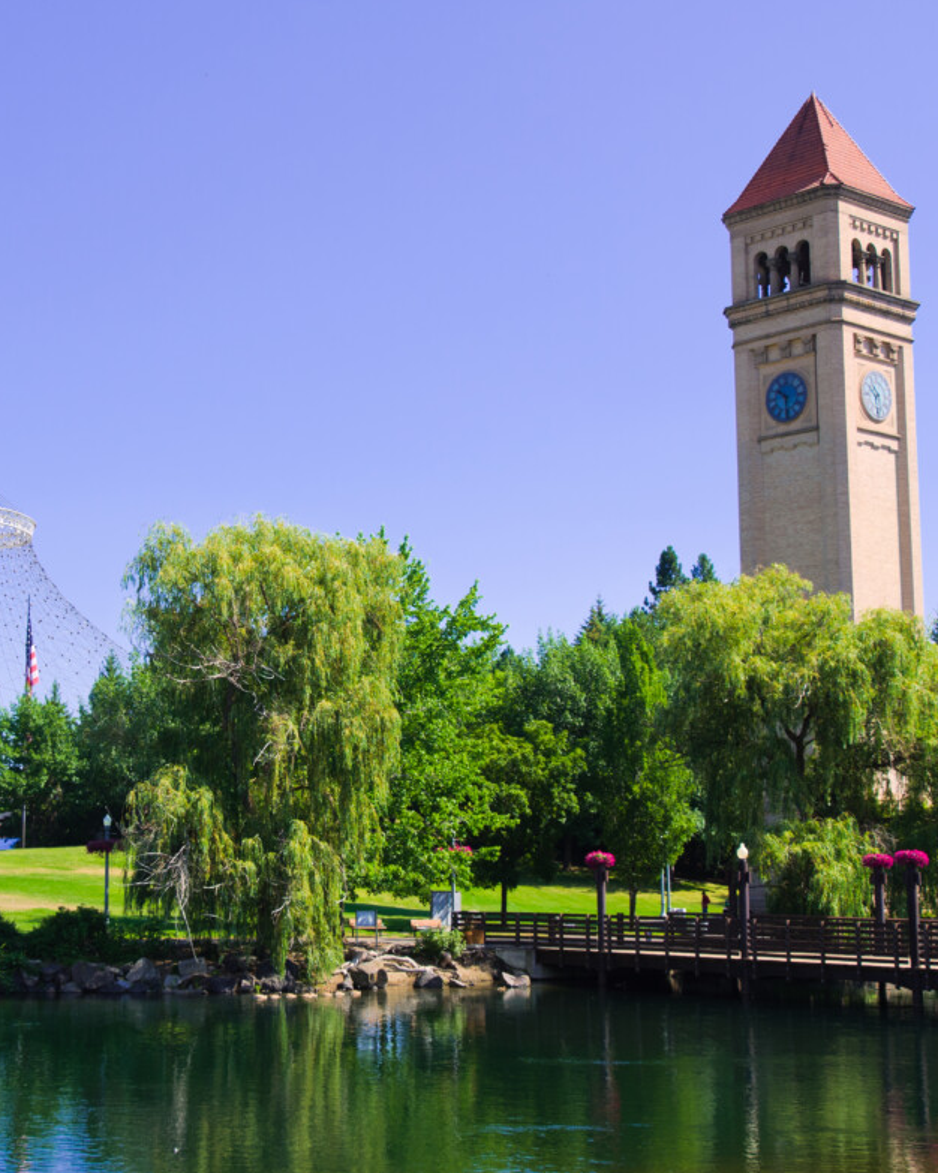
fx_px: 1944
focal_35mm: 56
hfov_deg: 26.9
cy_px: 581
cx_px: 270
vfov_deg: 33.6
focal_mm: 26
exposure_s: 1/250
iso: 100
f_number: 8
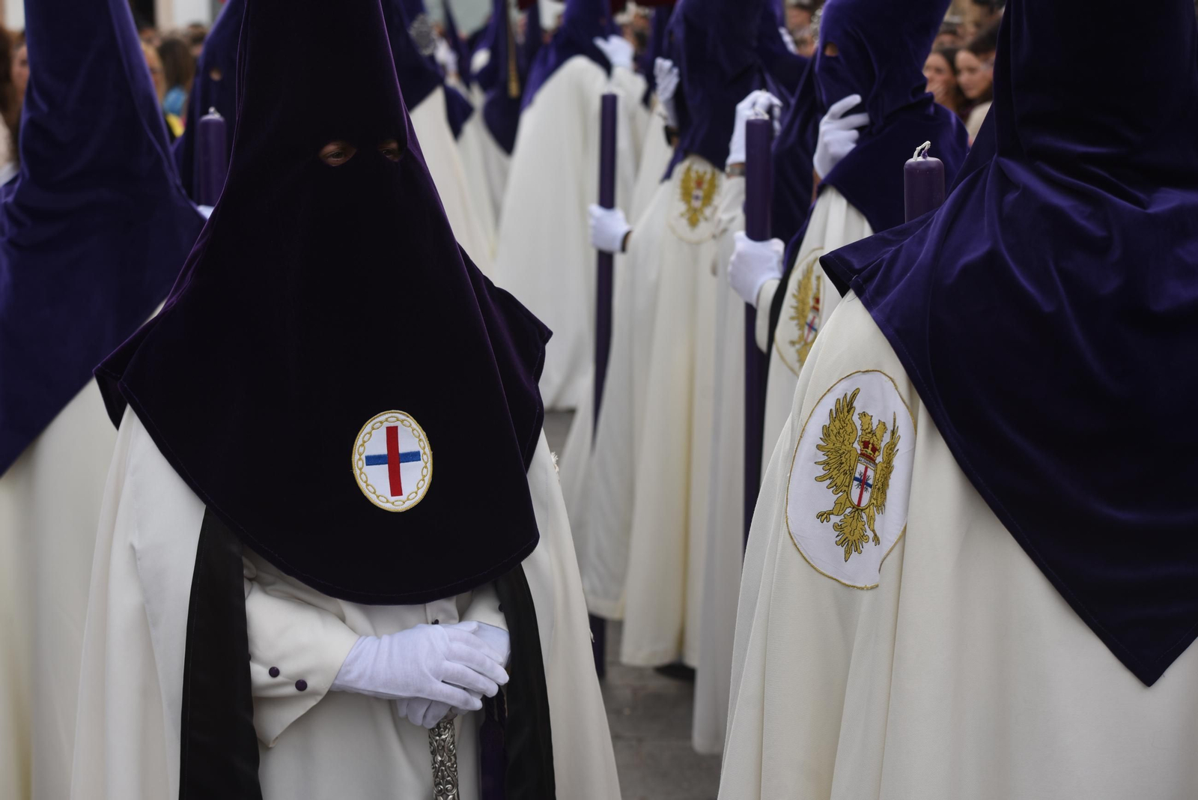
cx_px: 599
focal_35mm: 70
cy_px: 400
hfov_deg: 28.8
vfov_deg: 19.5
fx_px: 2330
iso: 160
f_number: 5
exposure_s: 1/250
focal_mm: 70
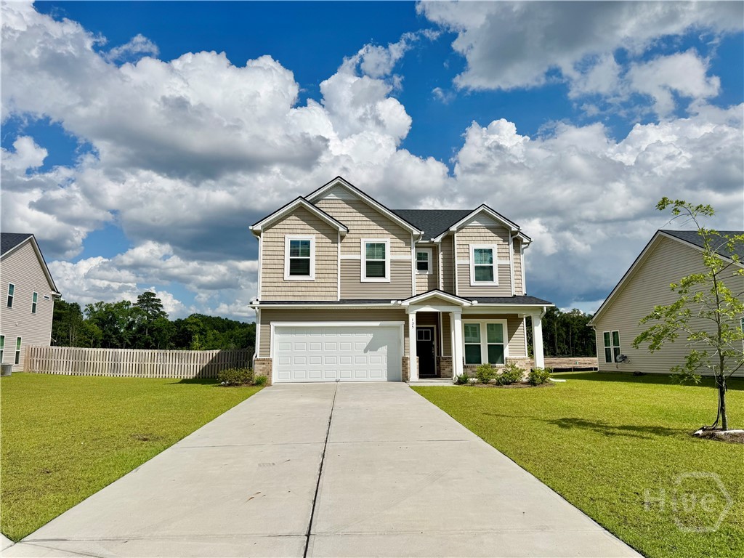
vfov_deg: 56.8
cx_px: 372
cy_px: 279
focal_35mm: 24
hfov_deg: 71.6
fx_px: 516
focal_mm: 6.76
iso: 64
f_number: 1.78
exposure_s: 1/12346
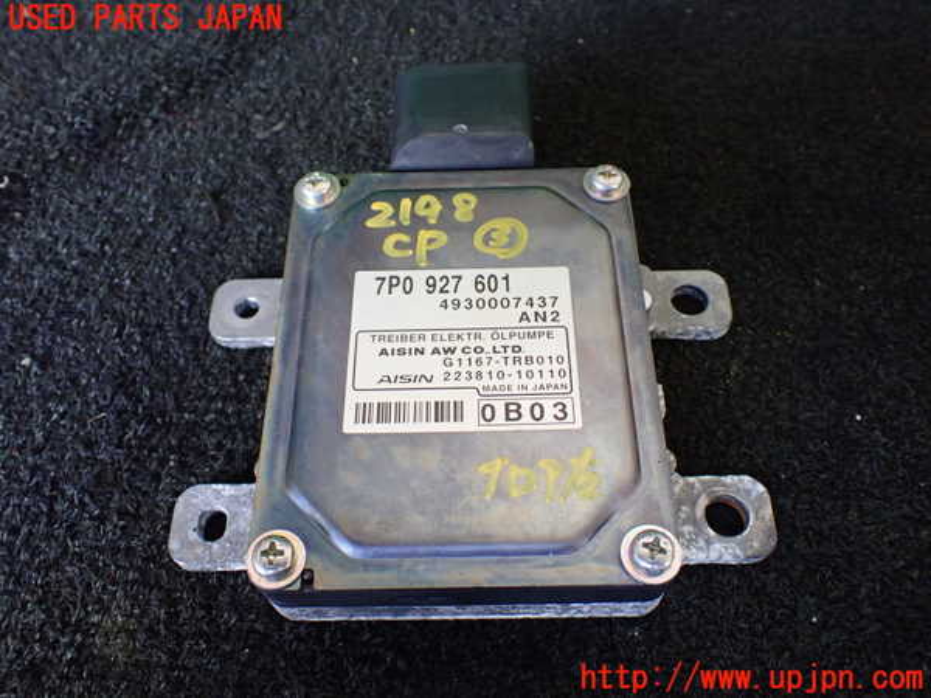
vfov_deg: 46.8
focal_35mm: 30
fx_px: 807
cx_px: 466
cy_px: 349
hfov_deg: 60.0
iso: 500
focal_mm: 5.4
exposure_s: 1/125
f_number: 2.3
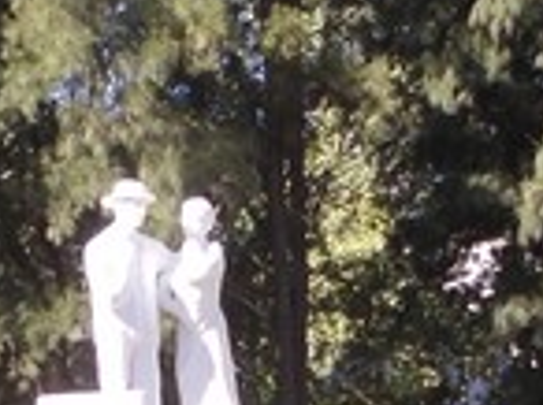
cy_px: 602
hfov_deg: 13.5
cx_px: 268
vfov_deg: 9.8
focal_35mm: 147
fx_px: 2302
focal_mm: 4
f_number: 2.7
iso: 80
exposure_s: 1/500
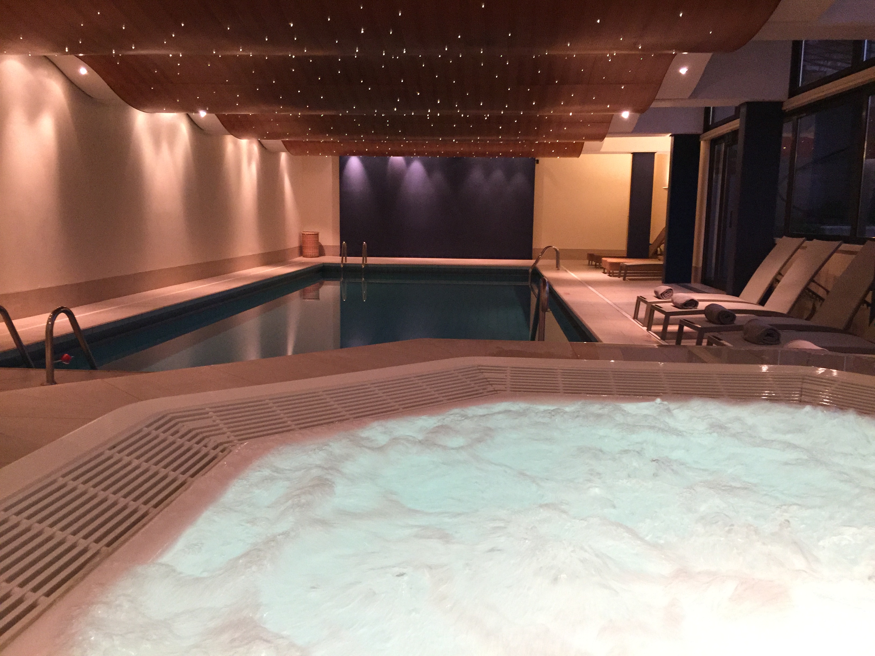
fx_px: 733
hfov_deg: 61.7
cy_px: 328
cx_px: 438
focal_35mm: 29
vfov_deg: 48.2
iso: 250
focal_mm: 4.15
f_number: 2.2
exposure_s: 1/25
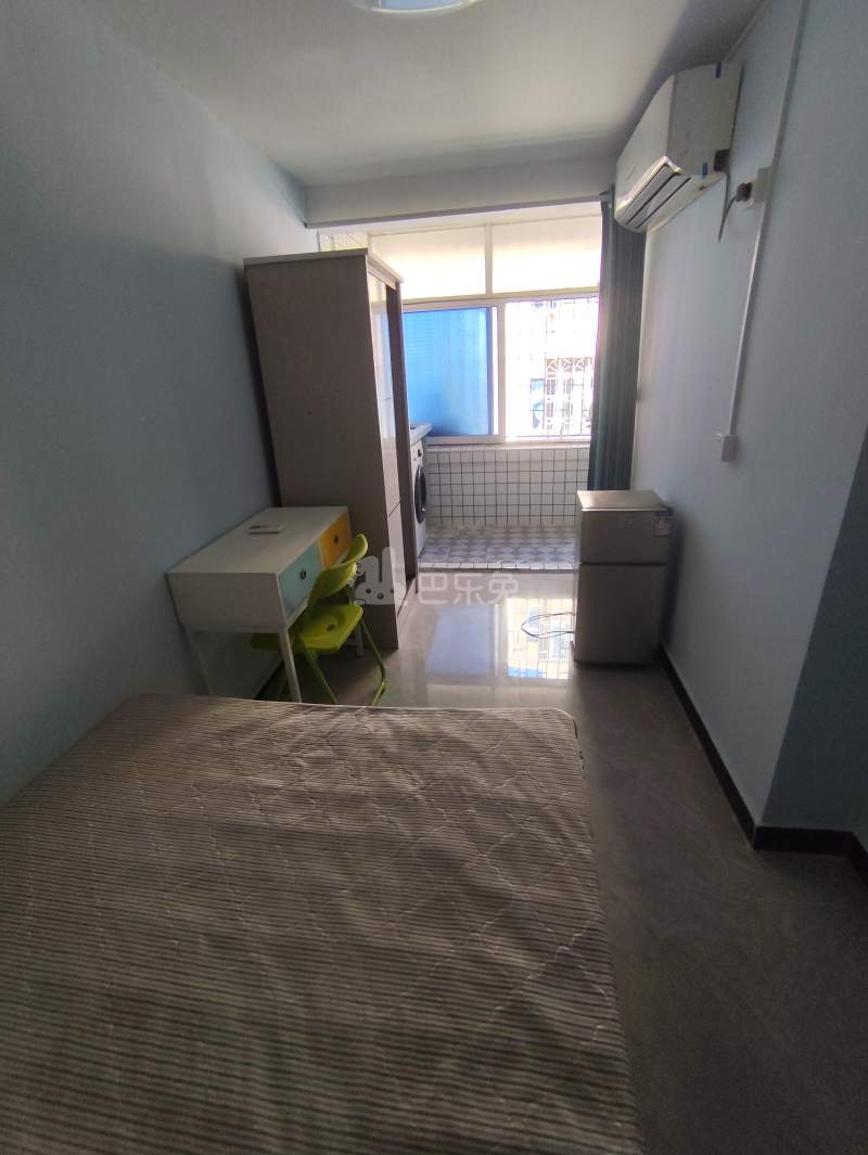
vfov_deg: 94.5
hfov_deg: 78.2
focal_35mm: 16
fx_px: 534
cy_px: 578
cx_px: 434
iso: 50
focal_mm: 1.65
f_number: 2.2
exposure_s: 1/100
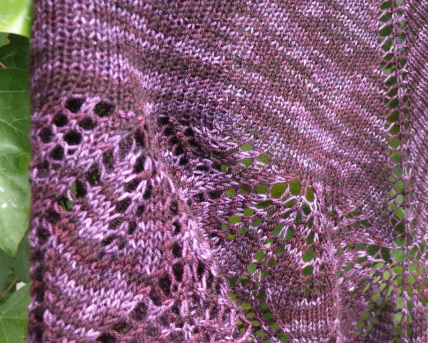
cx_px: 352
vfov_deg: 26.7
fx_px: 722
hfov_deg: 32.0
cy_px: 179
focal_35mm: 57
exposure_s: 1/125
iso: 200
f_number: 2.8
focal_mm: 7.4
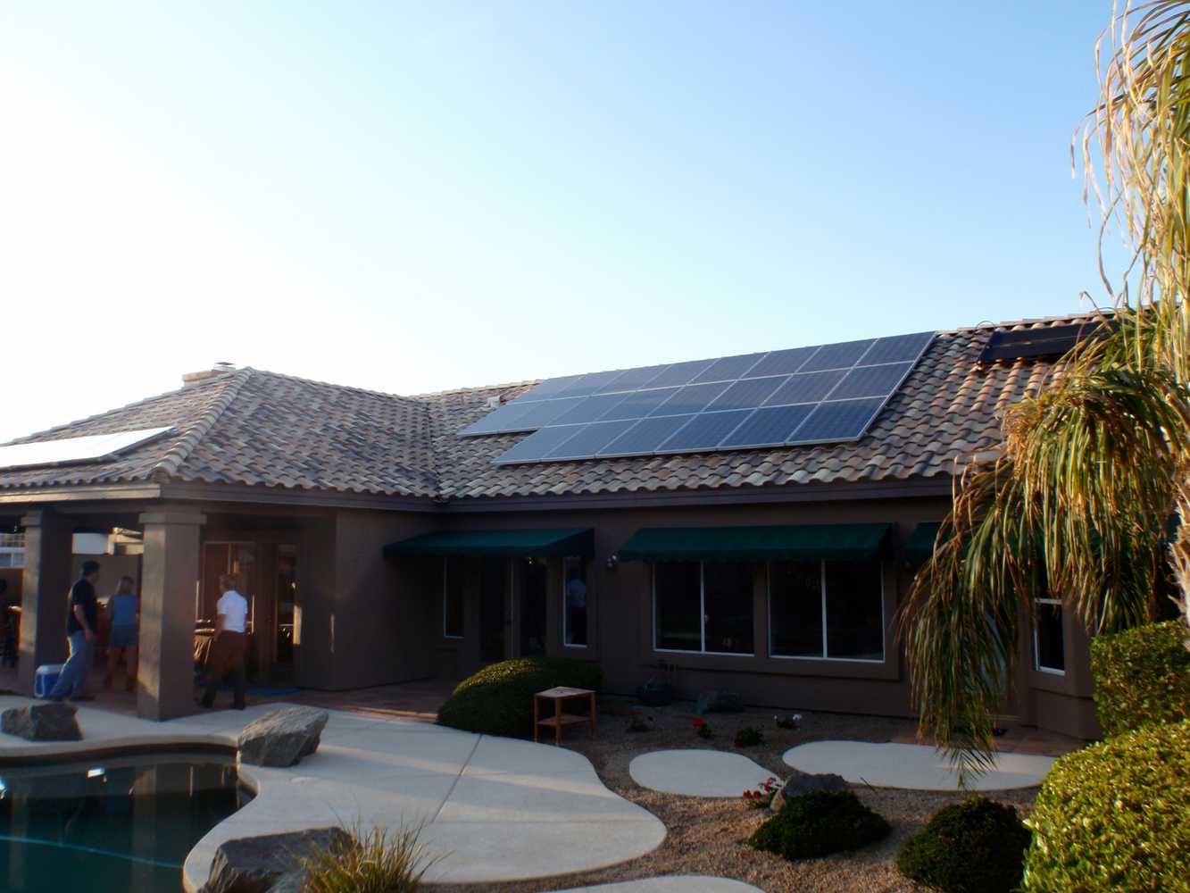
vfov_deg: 49.8
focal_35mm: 28
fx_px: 963
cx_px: 595
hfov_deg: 63.4
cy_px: 446
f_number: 5
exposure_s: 1/80
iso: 64
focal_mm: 5
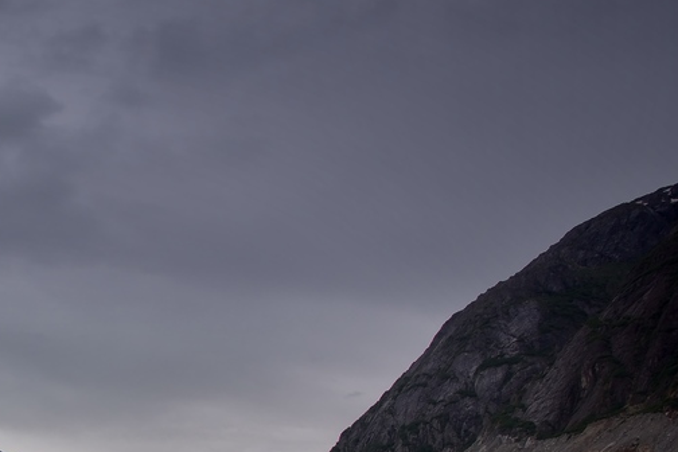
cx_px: -85
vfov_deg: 20.8
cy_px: 538
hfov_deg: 29.4
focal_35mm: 61
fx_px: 1149
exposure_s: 1/125
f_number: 7.1
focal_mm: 24
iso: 100
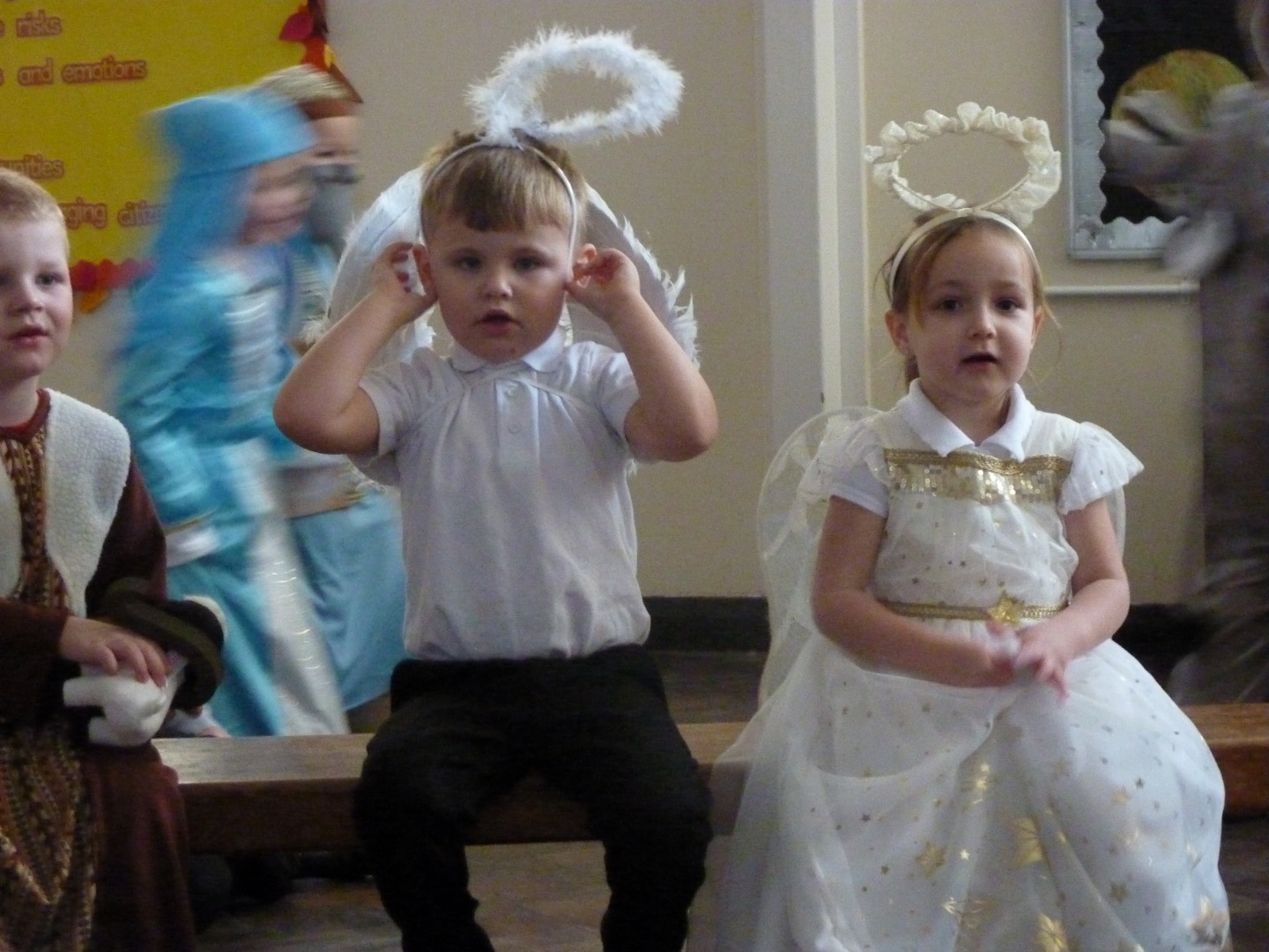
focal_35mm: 104
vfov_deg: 14.2
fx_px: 3813
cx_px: 634
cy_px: 476
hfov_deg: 18.9
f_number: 4.3
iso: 1250
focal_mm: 17
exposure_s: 1/13
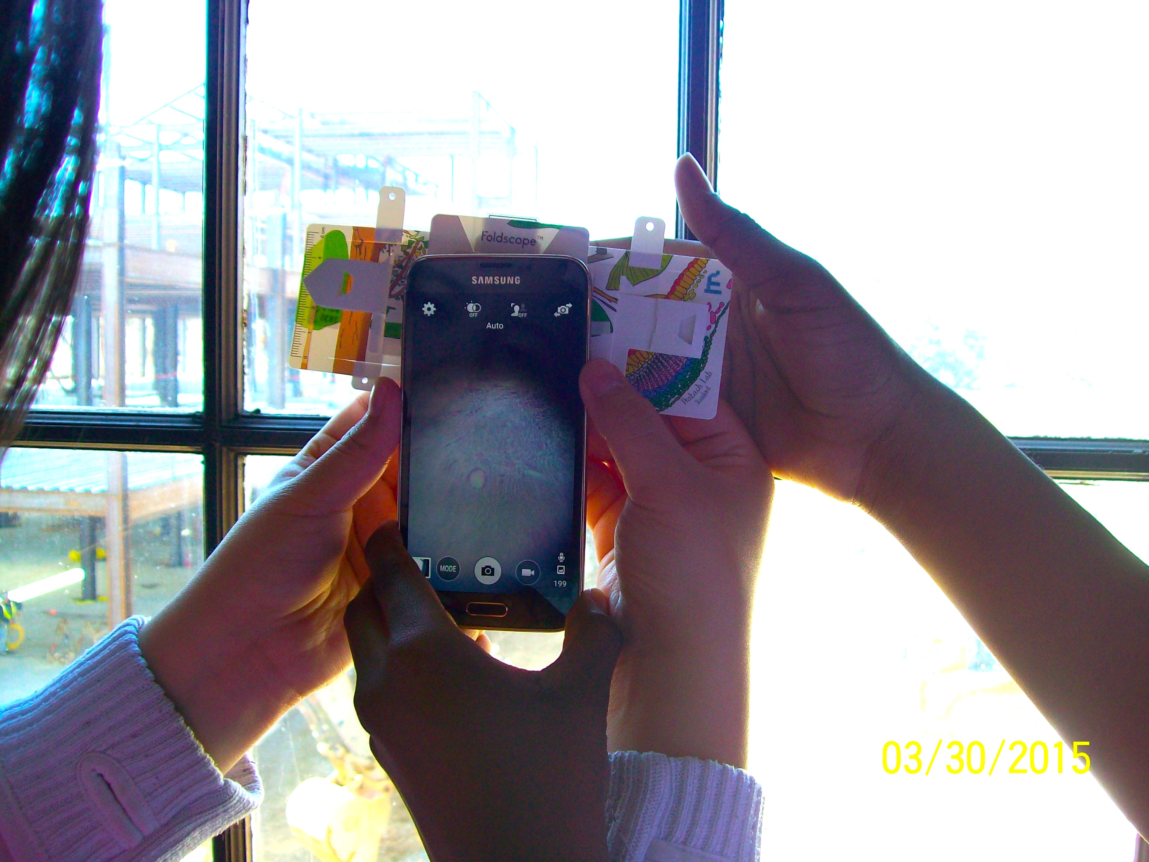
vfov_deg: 39.7
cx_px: 574
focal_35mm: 36
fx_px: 1195
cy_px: 431
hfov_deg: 51.4
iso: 80
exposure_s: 1/110
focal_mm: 6
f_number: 2.7
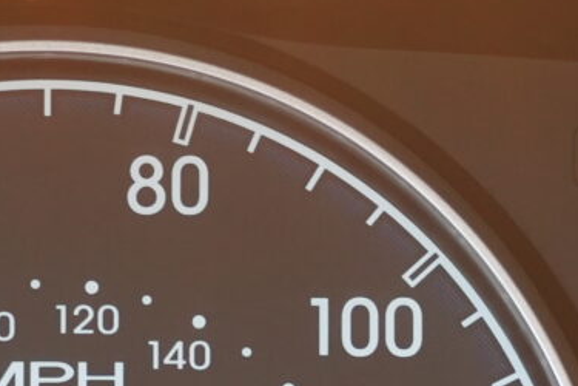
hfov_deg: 8.5
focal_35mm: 239
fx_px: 3837
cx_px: -79
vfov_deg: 5.7
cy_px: 506
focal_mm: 35
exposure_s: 1/40
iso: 1000
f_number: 2.8
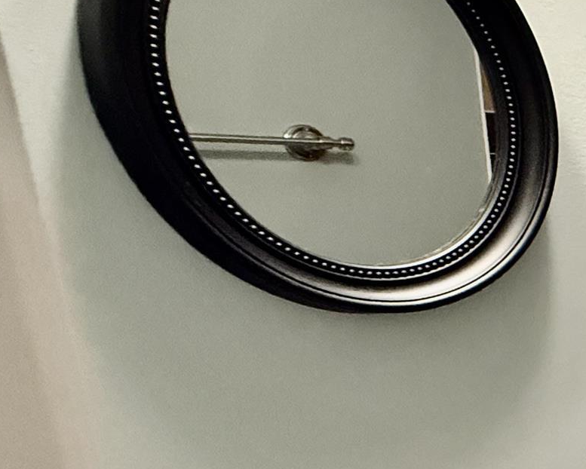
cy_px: 389
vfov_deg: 27.4
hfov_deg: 19.8
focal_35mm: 54
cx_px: 1149
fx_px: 937
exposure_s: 1/60
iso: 640
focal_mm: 2.22
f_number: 2.2
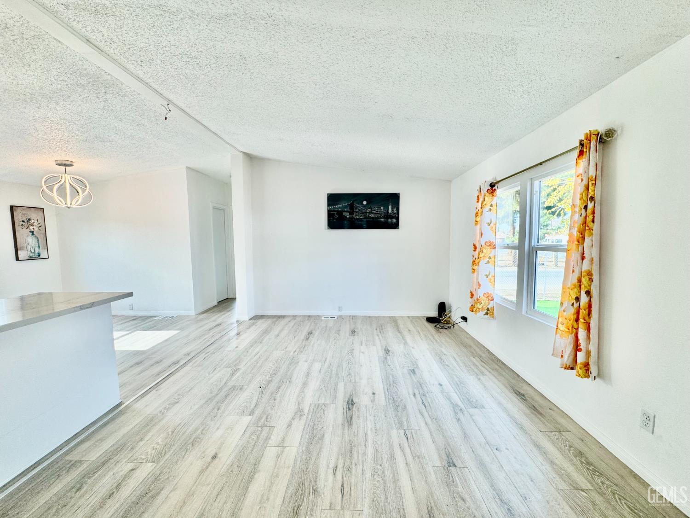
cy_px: 259
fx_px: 279
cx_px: 345
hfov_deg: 102.1
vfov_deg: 85.7
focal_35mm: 14
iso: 50
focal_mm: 2.22
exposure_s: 1/120
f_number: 2.2
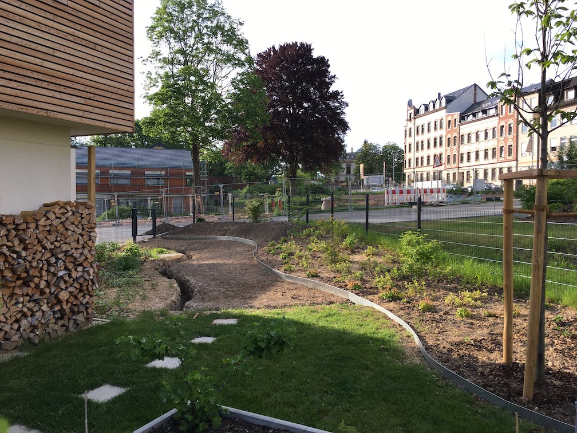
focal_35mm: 29
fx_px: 483
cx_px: 288
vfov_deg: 48.2
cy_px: 216
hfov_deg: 61.7
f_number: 2.2
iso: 25
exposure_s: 1/364
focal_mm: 4.15
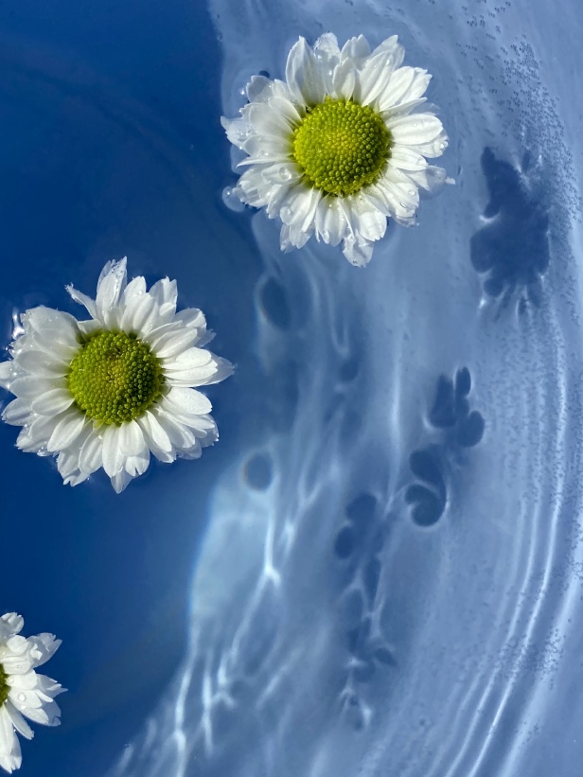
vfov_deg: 48.9
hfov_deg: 37.3
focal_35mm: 38
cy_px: 419
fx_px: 853
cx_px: 191
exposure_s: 1/2967
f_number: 1.8
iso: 32
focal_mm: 4.25
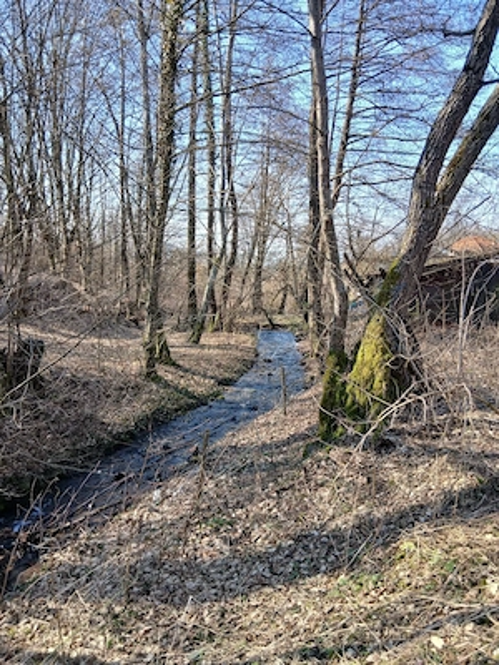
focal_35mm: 26
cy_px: 332
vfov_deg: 67.3
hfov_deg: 53.1
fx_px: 500
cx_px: 250
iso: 20
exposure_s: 1/110
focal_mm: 3.98
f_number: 1.8
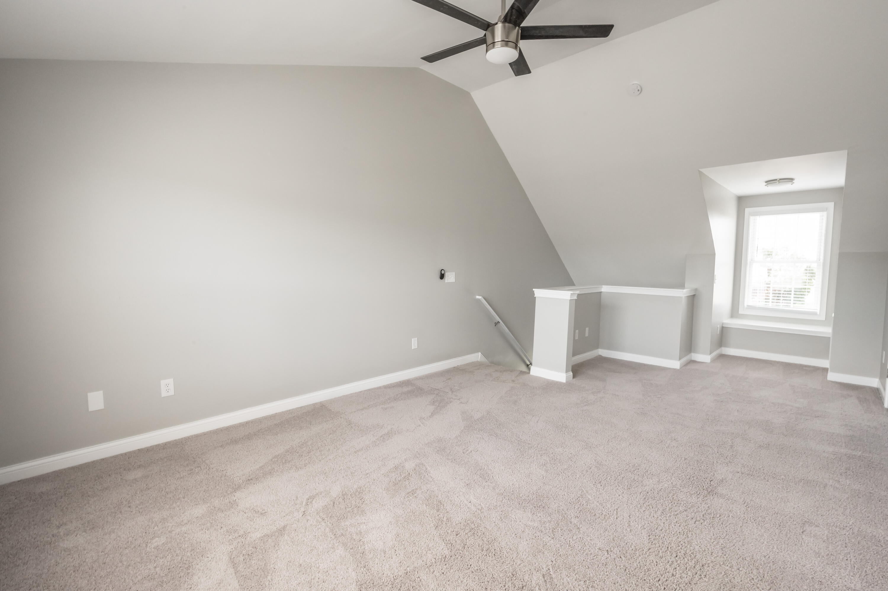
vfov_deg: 79.1
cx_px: 444
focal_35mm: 14
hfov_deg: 102.3
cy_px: 296
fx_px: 357
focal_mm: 14.5
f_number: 18
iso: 1250
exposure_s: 1/15
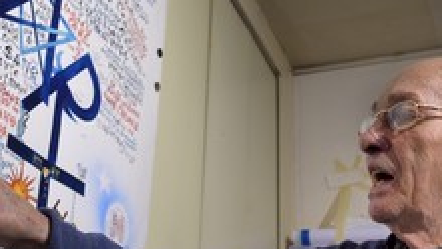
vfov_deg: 19.4
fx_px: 727
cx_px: 245
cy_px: 137
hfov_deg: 33.8
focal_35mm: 62
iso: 800
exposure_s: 1/125
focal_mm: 31
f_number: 5.6
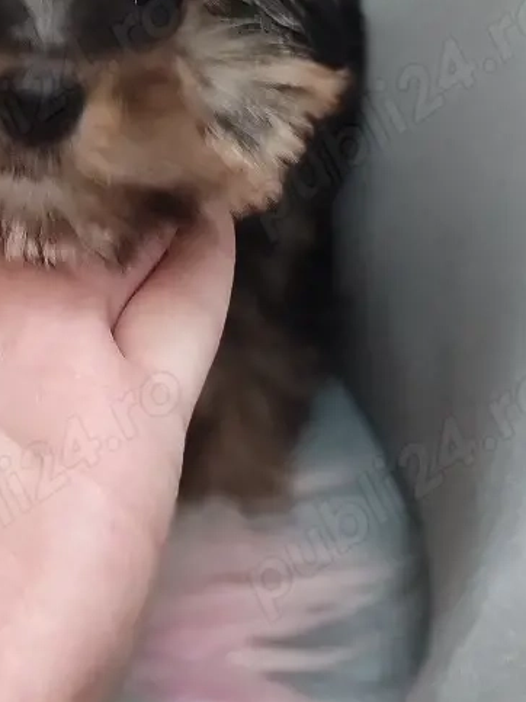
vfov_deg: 27.7
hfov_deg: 21.1
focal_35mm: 69
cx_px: 121
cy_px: 166
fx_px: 1399
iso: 679
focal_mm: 6.04
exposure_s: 1/25
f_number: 1.9
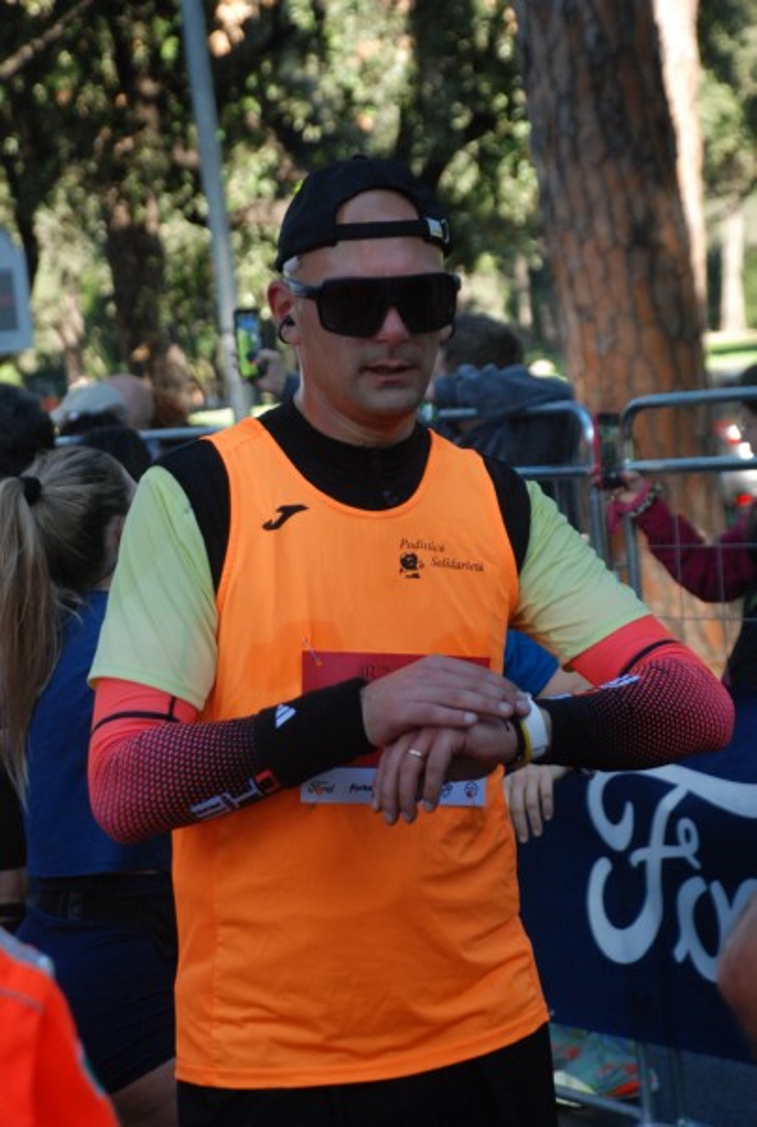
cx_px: 378
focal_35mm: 112
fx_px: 3530
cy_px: 564
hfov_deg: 12.2
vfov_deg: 18.1
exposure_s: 1/400
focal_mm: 75
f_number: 5.6
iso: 1000
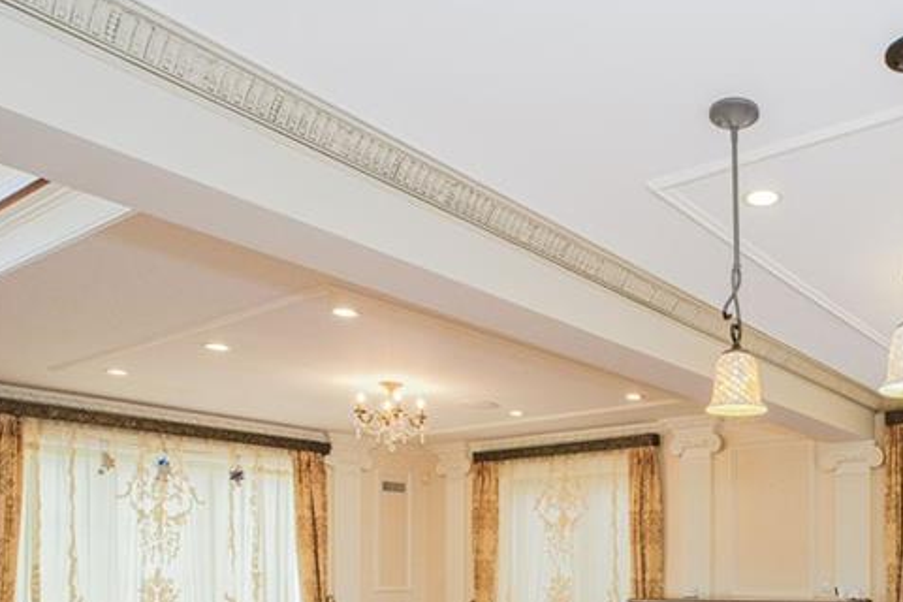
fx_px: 803
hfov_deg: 55.0
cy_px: 594
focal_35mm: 32
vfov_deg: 37.1
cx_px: 709
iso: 800
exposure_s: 1/60
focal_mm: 10
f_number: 8
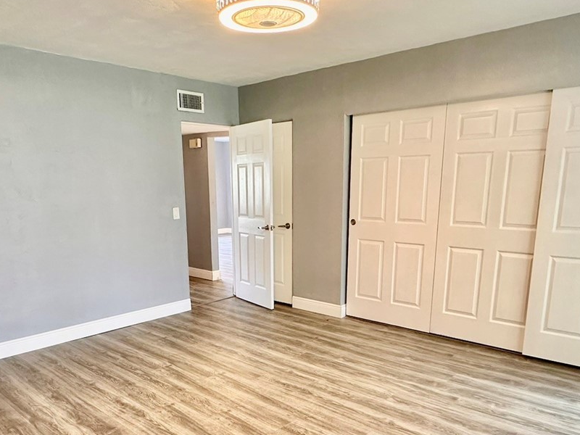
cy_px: 290
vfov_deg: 48.9
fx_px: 469
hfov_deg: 63.3
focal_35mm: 28
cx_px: 259
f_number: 2.2
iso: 250
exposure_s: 1/60
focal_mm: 2.22
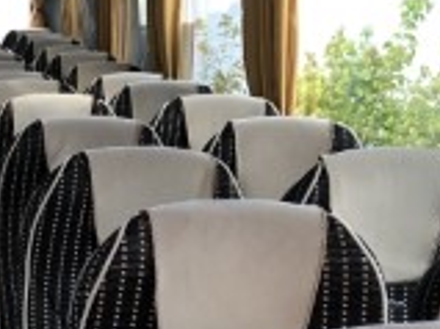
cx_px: -125
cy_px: 318
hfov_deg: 16.5
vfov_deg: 12.9
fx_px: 1435
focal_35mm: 113
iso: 40
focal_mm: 3.99
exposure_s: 1/24
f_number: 1.8
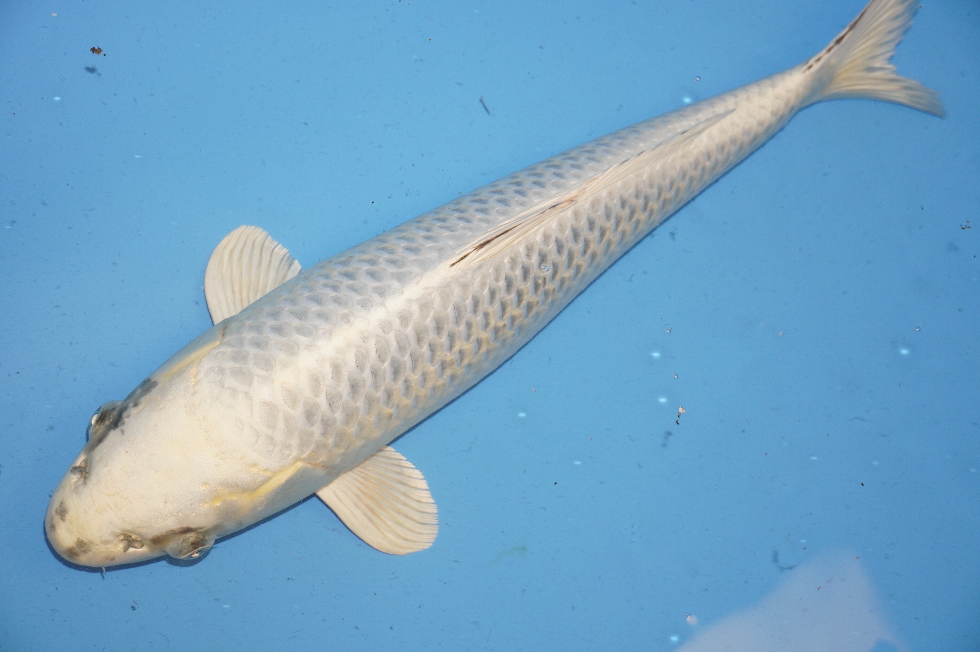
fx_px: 1591
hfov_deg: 34.2
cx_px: 490
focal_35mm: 58
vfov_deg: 23.1
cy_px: 326
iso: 1250
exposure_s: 1/160
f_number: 4.5
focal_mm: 39
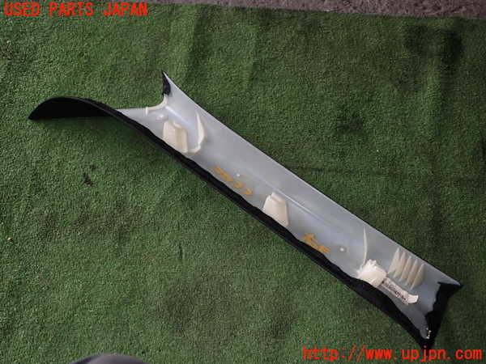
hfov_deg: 60.0
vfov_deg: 46.8
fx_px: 421
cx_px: 243
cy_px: 182
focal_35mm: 30
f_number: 6.3
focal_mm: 5.4
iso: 100
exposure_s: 1/30
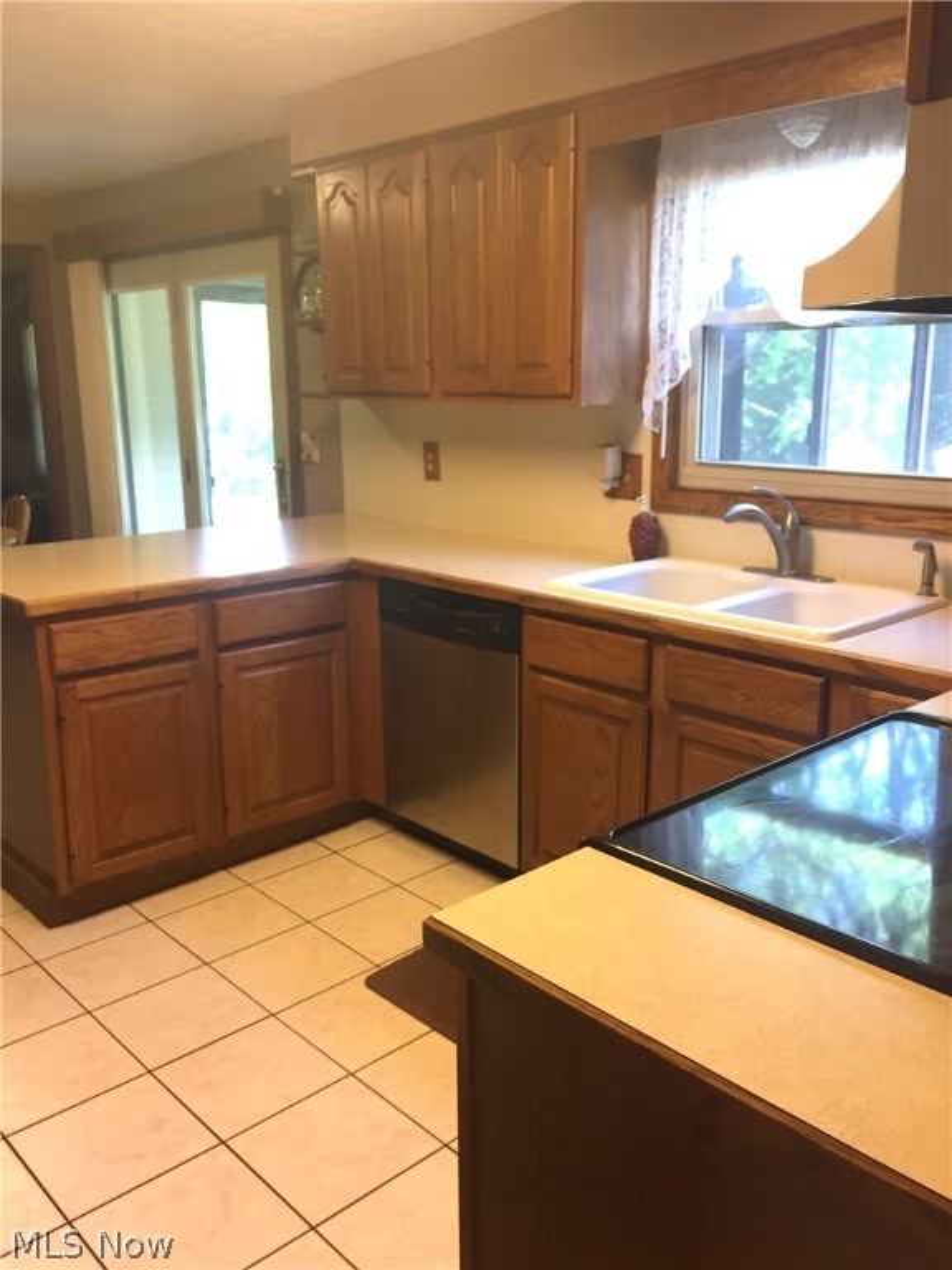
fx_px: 1063
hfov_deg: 48.2
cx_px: 476
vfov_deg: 61.7
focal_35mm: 29
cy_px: 635
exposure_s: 1/30
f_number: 2.2
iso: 80
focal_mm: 4.15
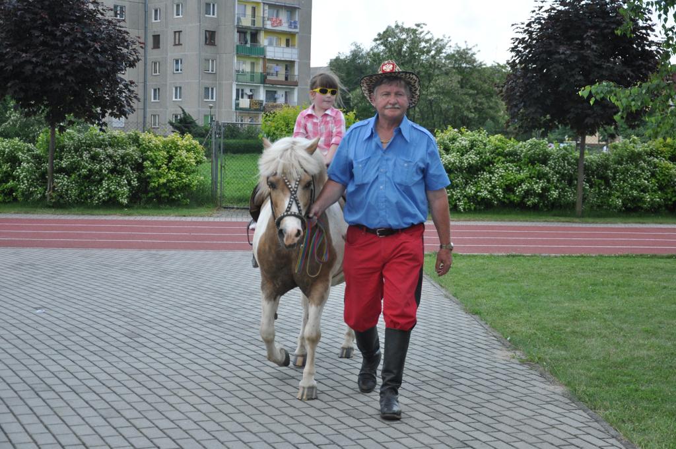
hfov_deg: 35.1
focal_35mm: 57
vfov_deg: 23.7
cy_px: 224
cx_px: 338
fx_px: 1069
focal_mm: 38
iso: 500
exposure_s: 1/2000
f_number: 4.5
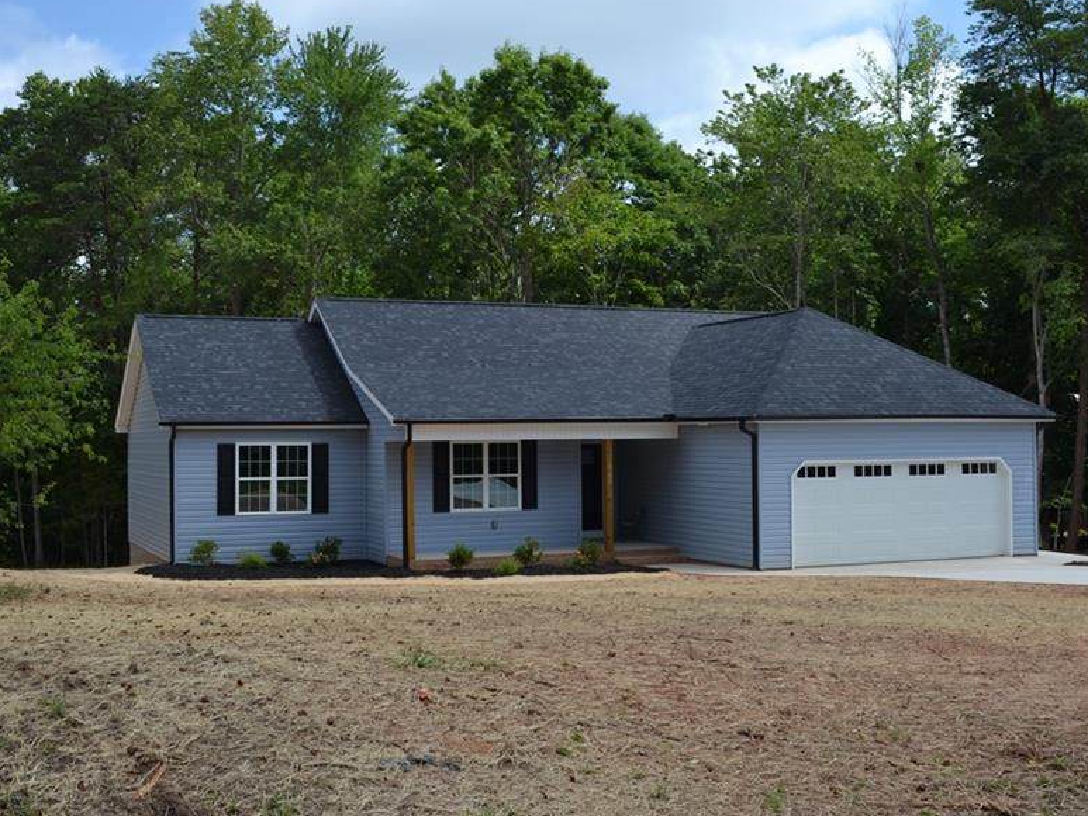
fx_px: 1320
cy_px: 373
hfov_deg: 44.8
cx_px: 560
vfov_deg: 34.3
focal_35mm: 42
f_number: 8
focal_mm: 22
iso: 100
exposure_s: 1/250
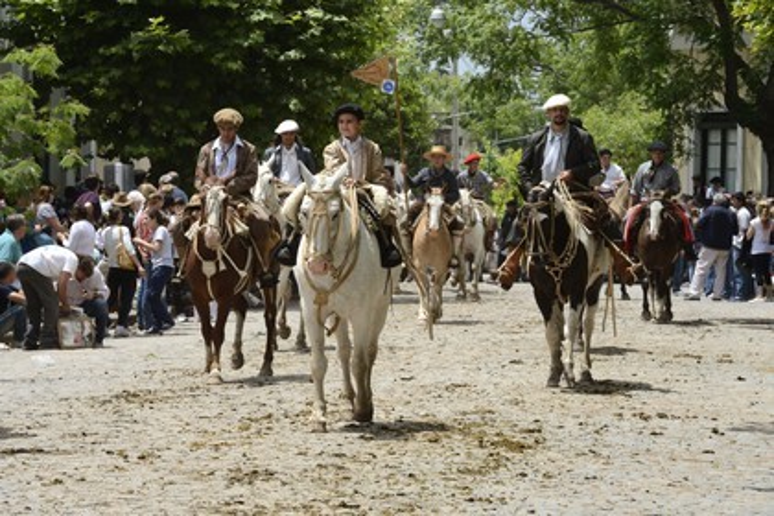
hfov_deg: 11.7
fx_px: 3762
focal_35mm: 175
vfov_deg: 7.8
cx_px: 387
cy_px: 258
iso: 400
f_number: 16
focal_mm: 175
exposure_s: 1/250
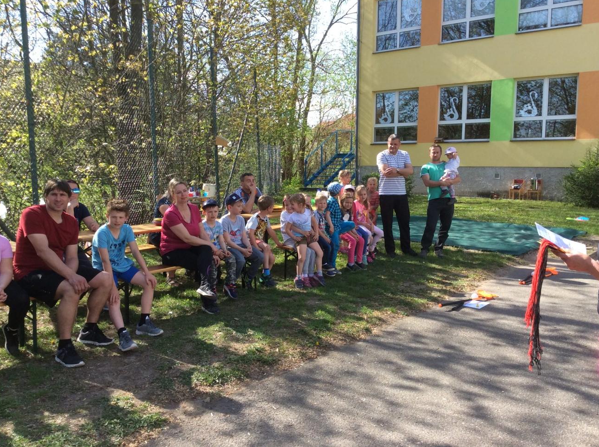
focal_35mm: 33
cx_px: 296
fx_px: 570
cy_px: 218
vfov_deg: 42.8
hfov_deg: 55.4
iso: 32
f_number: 2.4
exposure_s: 1/392
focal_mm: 3.3
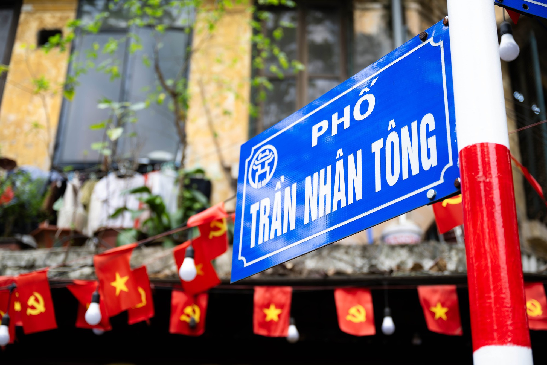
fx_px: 745
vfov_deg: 27.5
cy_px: 182
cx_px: 274
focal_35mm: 49
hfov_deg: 40.3
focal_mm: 49
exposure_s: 1/400
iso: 320
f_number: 2.8
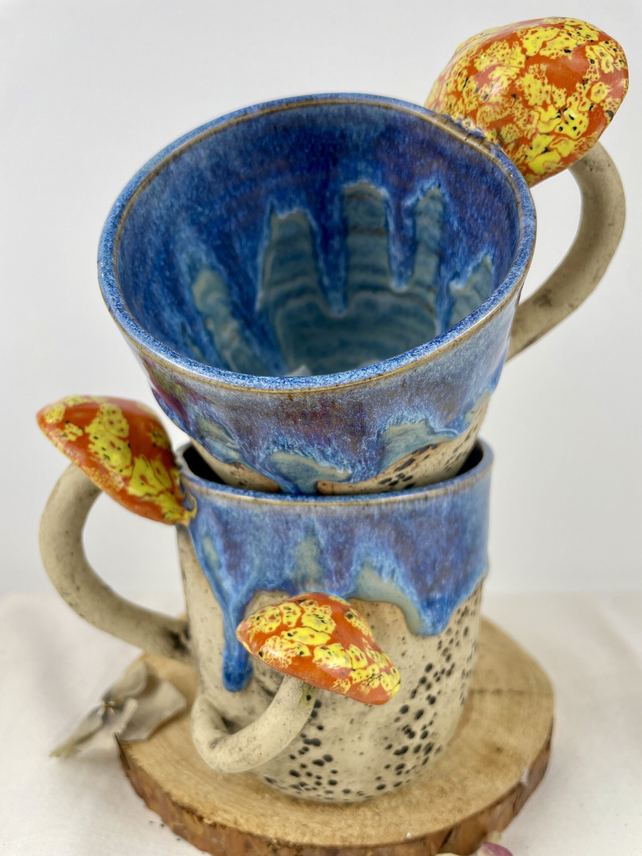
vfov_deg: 67.3
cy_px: 428
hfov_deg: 53.1
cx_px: 321
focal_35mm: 26
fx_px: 643
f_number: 1.6
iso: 32
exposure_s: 1/163
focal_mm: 4.2
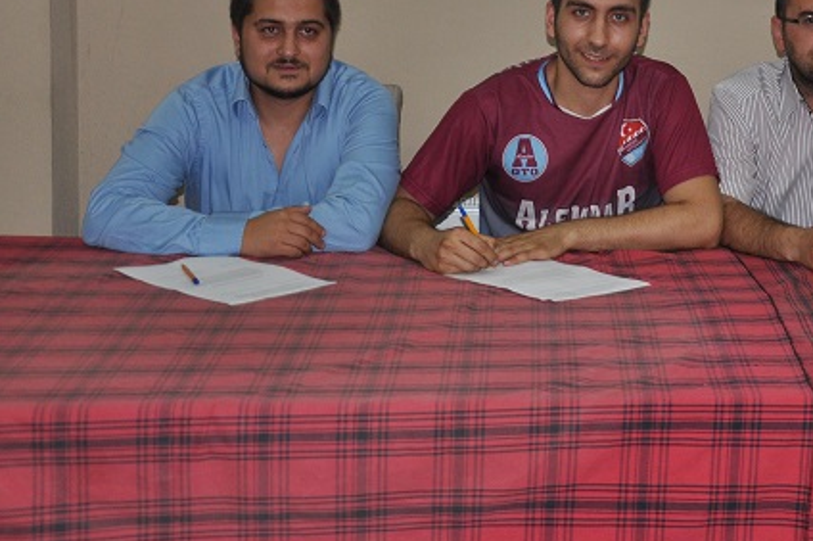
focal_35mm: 85
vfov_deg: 15.8
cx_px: 759
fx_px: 1918
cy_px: 25
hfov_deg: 23.2
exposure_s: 1/60
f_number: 4
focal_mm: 28
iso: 500
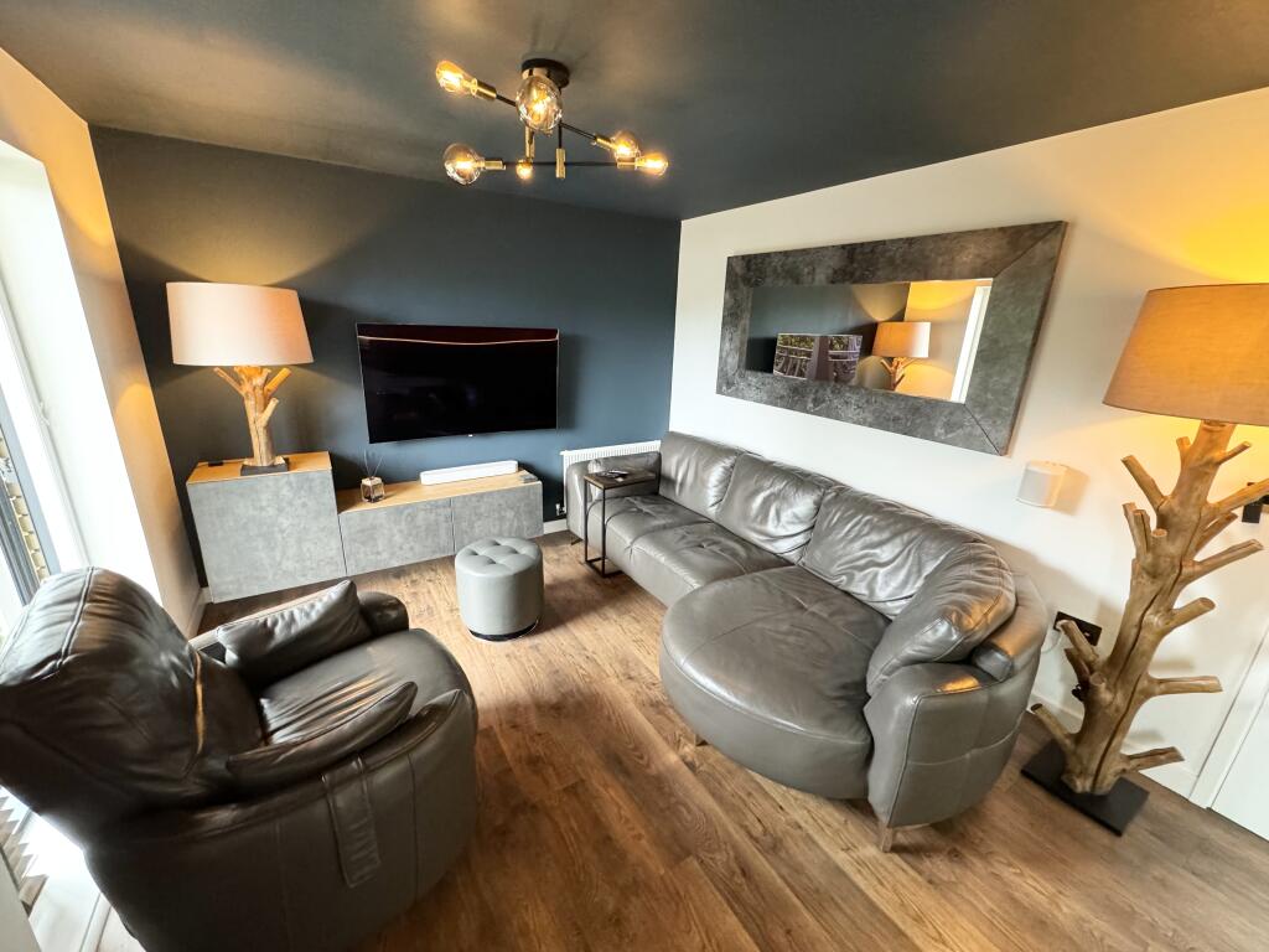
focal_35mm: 14
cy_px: 476
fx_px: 513
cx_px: 634
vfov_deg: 85.7
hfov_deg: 102.1
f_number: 2.2
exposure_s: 1/59
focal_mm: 2.22
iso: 640
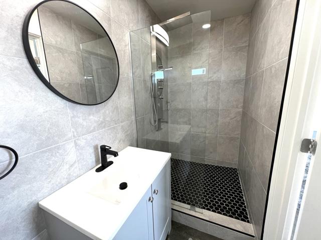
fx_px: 121
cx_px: 160
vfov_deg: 89.9
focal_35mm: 13
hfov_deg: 106.2
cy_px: 120
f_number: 1.8
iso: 125
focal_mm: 1.57
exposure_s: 1/120
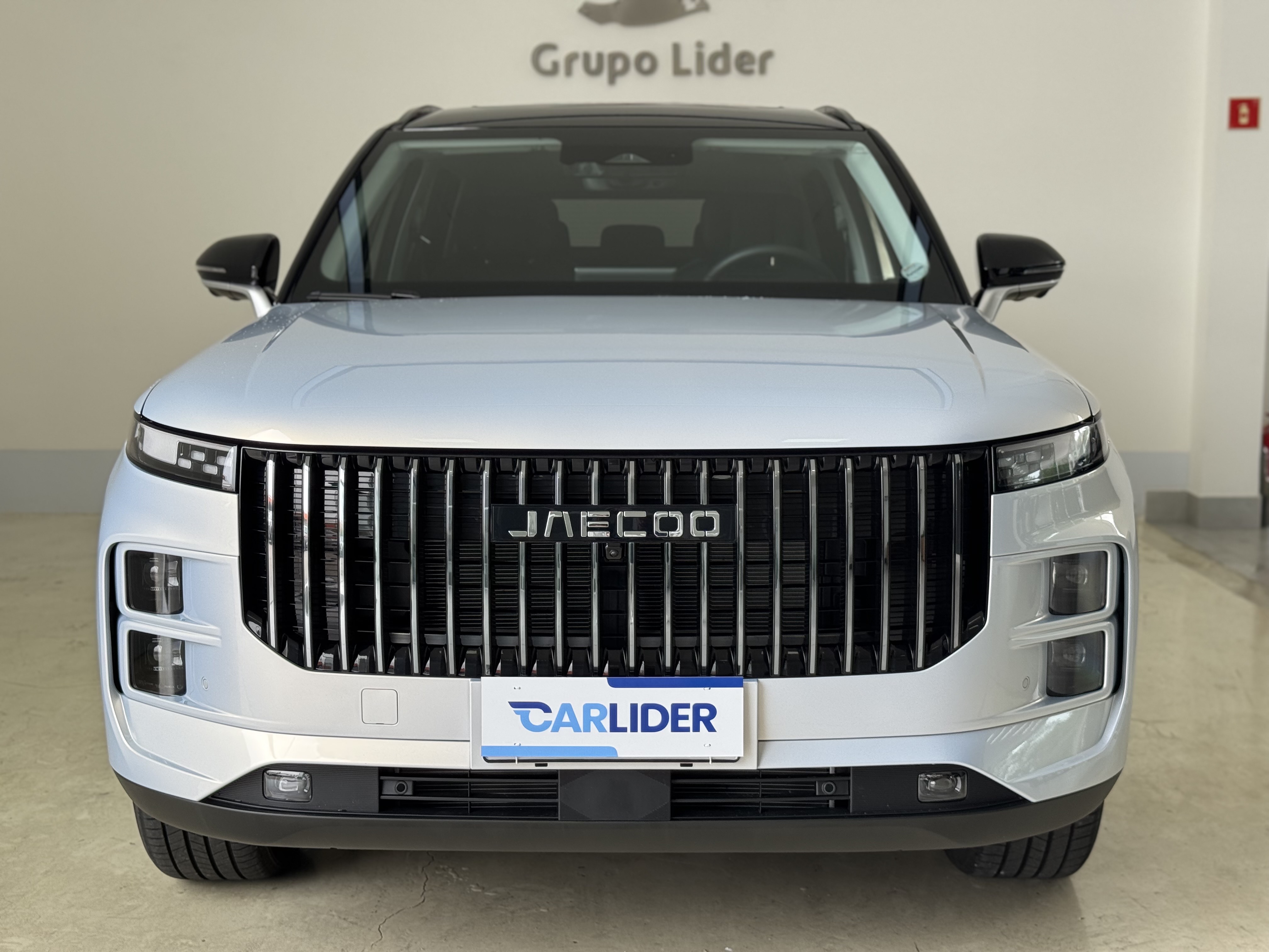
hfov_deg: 39.7
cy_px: 476
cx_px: 634
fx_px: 1760
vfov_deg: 30.3
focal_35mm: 48
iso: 64
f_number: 1.78
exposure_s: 1/448
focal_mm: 6.76
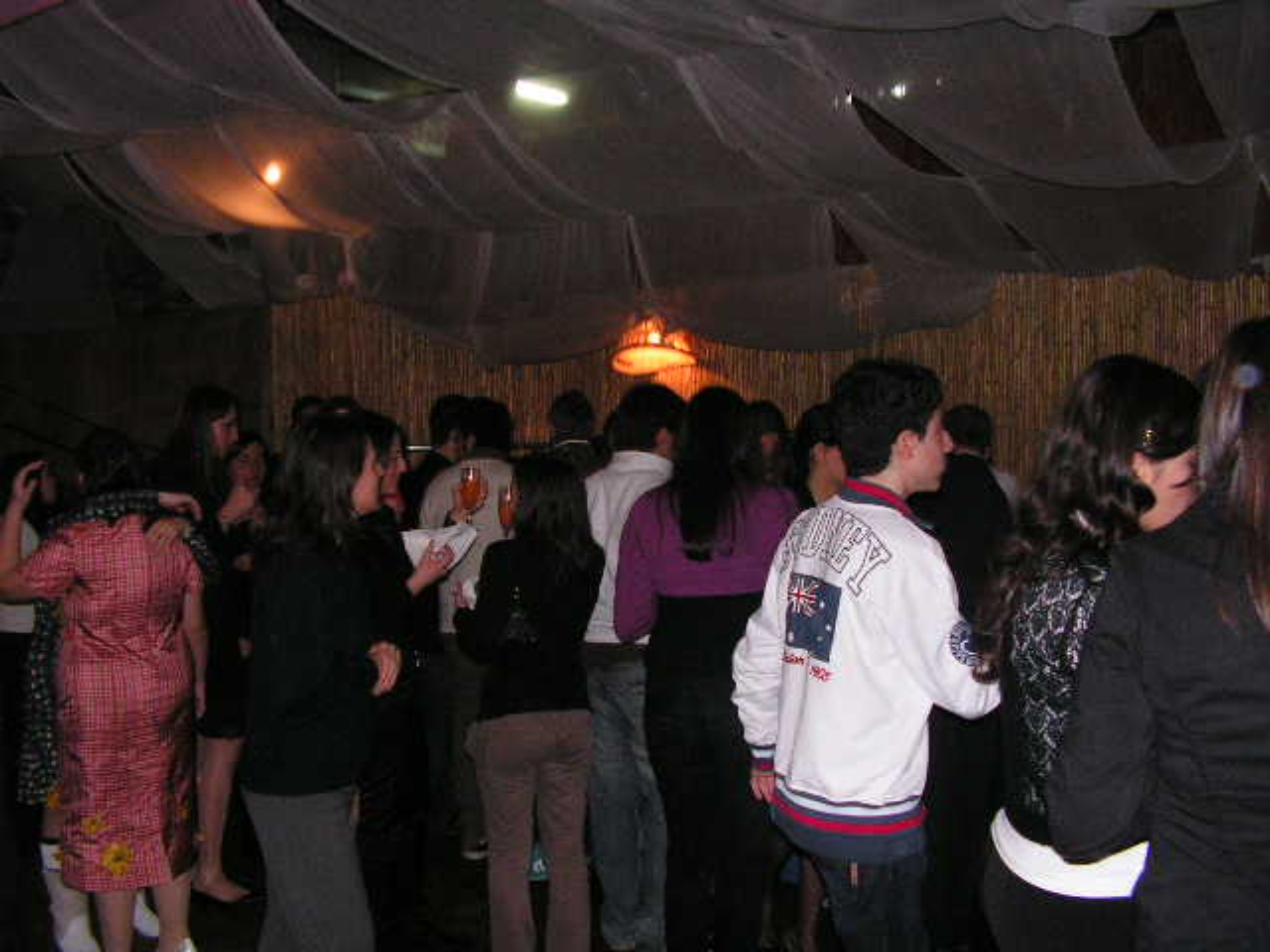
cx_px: 635
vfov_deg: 39.7
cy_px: 476
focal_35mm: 36
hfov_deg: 51.4
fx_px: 1321
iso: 200
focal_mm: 6
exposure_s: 1/40
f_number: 3.2
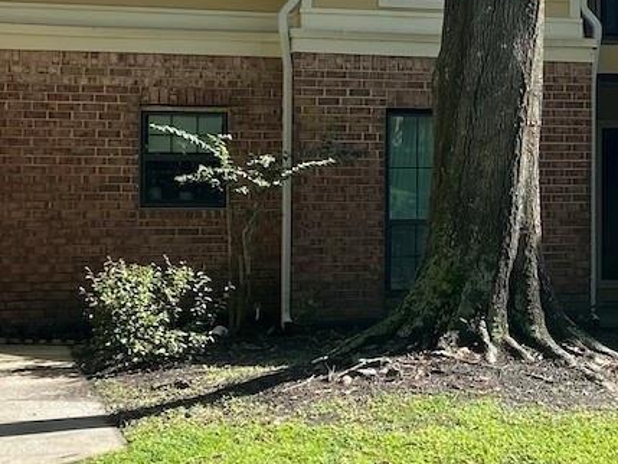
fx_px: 1732
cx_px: 599
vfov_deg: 15.2
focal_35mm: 97
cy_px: 153
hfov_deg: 19.7
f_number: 1.8
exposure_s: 1/1272
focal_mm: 4.25
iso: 32
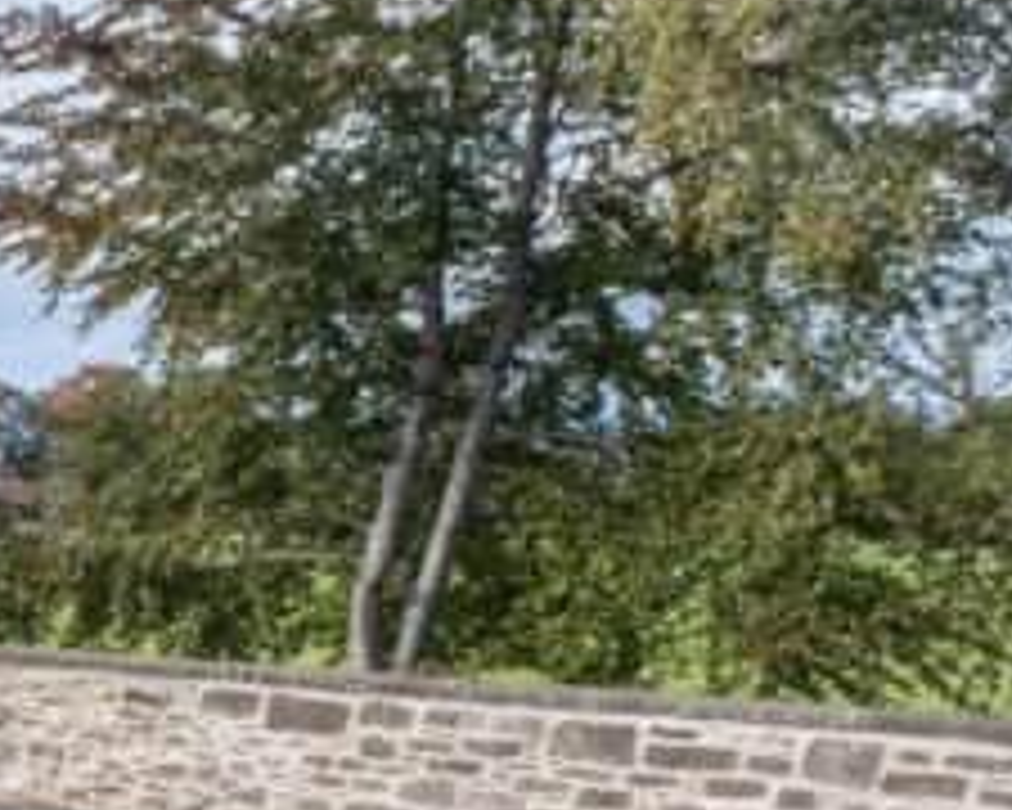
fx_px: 1917
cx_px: -1057
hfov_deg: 18.3
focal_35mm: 64
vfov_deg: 21.7
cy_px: 1033
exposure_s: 1/400
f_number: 10
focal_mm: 10
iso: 200
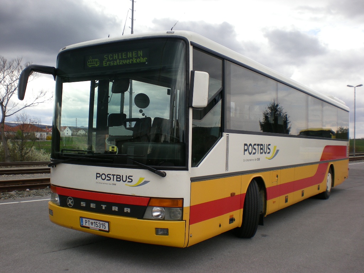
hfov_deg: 49.0
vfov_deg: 37.7
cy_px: 136
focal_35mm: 38
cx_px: 182
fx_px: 400
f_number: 4.6
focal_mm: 6.3
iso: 50
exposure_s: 1/201
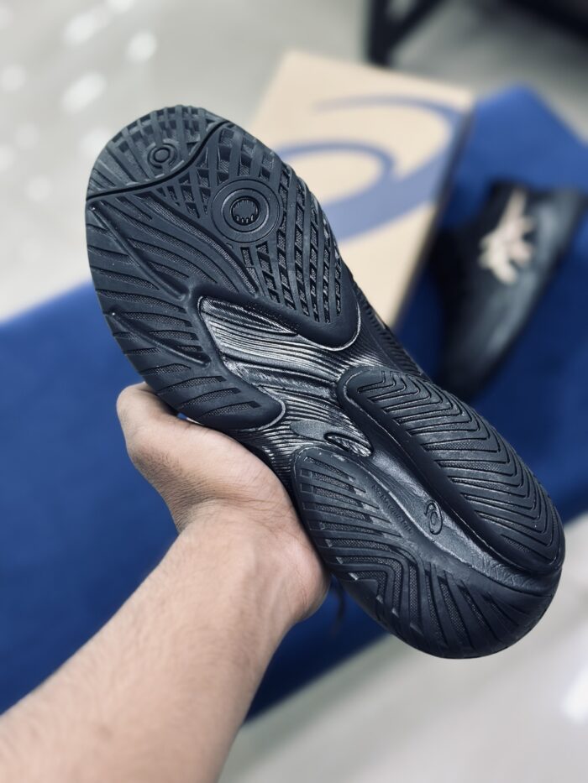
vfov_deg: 39.7
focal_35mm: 48
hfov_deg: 30.3
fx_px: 1087
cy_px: 392
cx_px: 294
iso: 200
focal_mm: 6.86
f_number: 1.78
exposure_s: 1/100
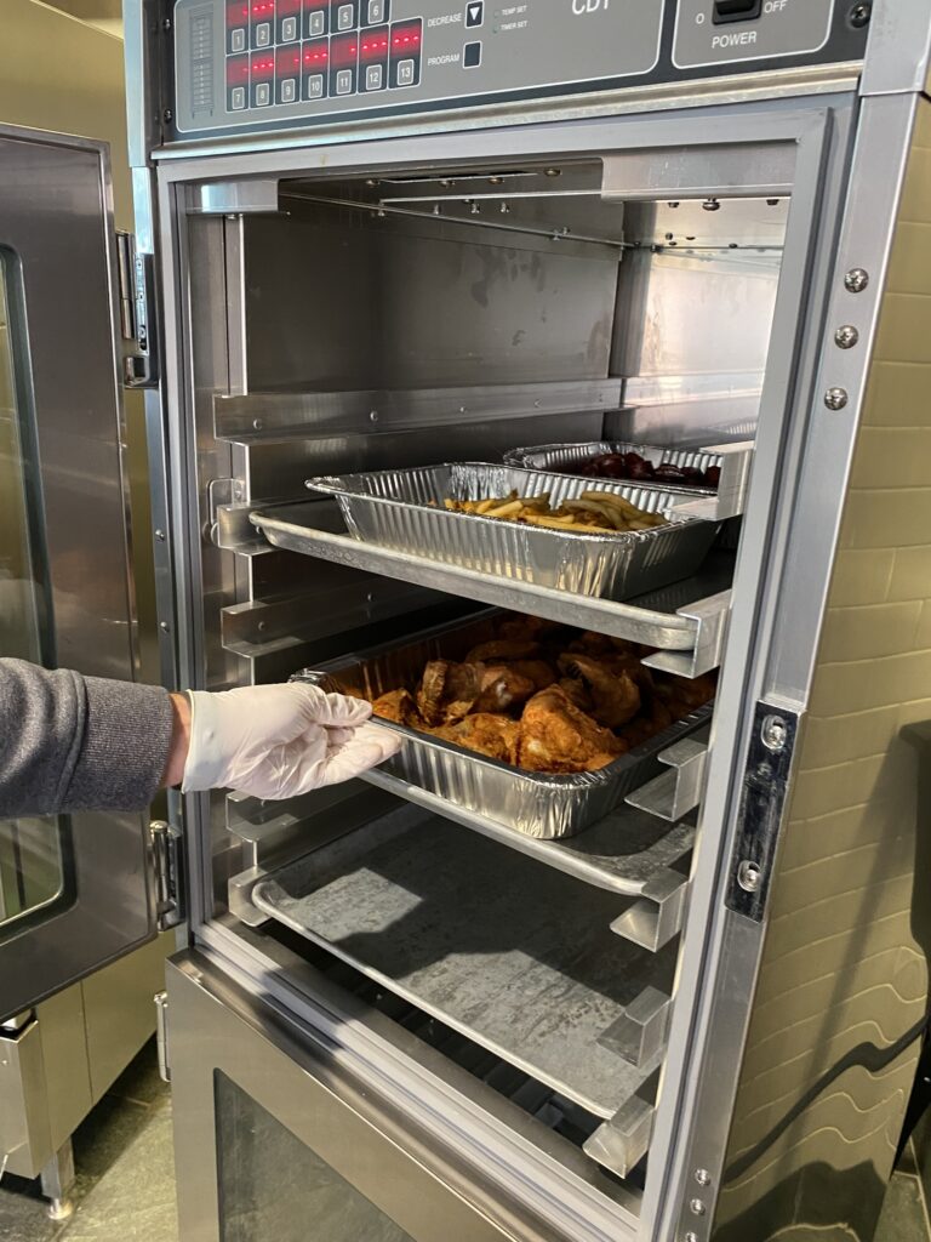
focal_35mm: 26
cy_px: 621
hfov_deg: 53.1
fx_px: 932
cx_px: 466
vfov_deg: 67.3
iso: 400
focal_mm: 4.25
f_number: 1.8
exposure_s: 1/60
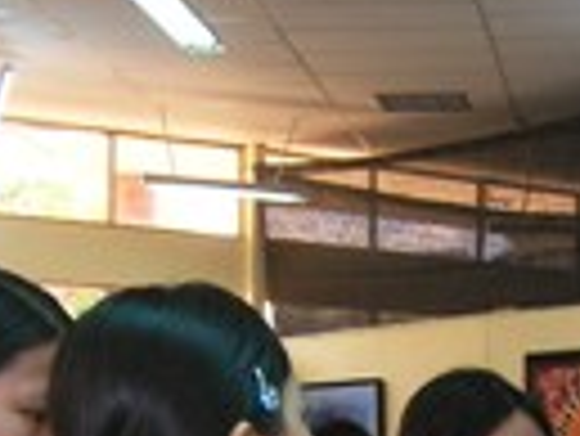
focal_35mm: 118
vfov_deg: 12.3
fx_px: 1979
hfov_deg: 16.5
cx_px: 508
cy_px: 544
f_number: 2.9
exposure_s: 1/30
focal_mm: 5.7
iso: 50
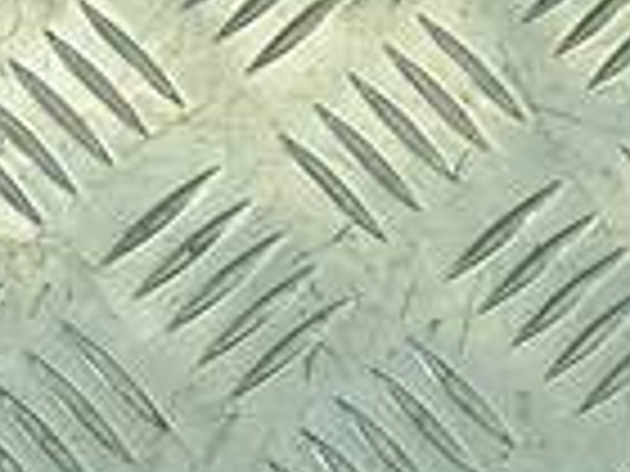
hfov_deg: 10.8
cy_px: 607
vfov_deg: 8.0
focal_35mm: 183
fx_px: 3331
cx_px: 184
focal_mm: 4.6
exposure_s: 1/50
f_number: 1.8
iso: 32
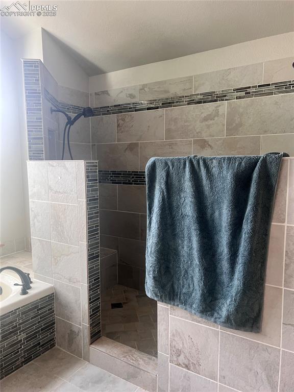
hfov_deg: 53.1
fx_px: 294
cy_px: 196
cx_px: 147
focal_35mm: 26
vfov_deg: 67.3
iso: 125
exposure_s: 1/121
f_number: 1.5
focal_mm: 5.7
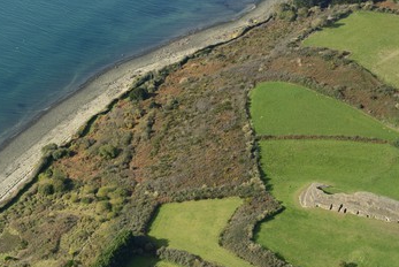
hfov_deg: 15.4
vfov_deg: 10.3
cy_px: 142
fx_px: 1475
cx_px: 227
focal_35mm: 133
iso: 800
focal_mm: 110
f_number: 8
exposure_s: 1/1250
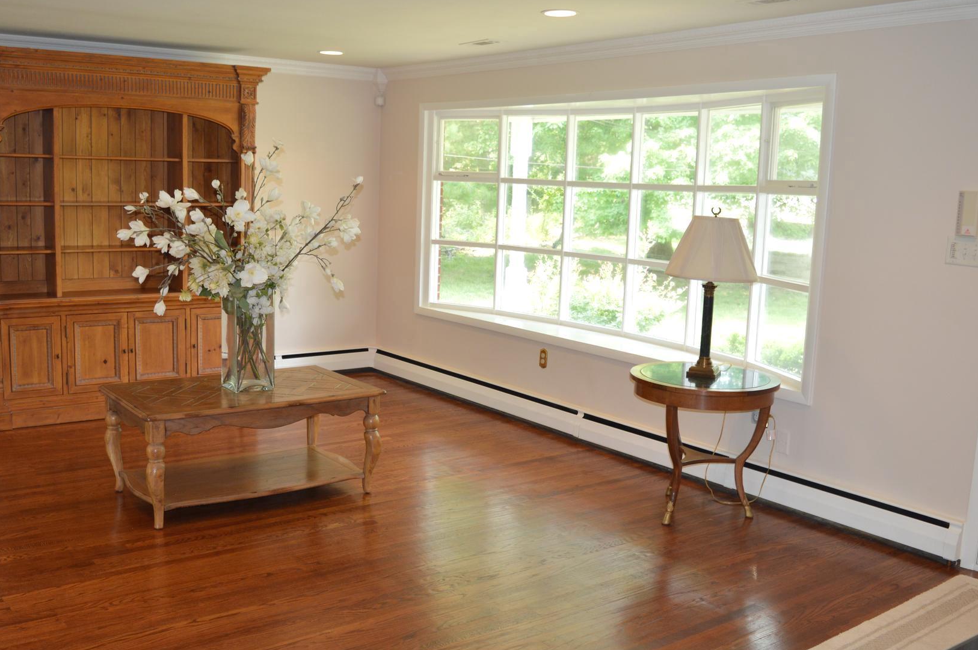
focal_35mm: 34
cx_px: 451
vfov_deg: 38.8
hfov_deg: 55.8
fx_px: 923
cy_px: 339
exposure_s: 1/60
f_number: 4
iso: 400
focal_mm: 18
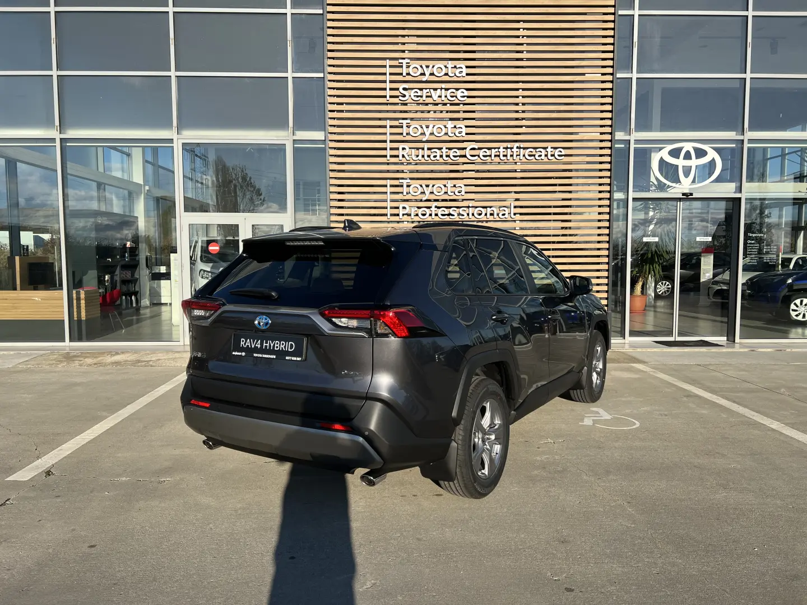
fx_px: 606
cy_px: 302
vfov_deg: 53.1
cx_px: 404
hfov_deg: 67.3
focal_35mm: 26
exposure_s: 1/4274
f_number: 1.5
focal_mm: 5.7
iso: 50
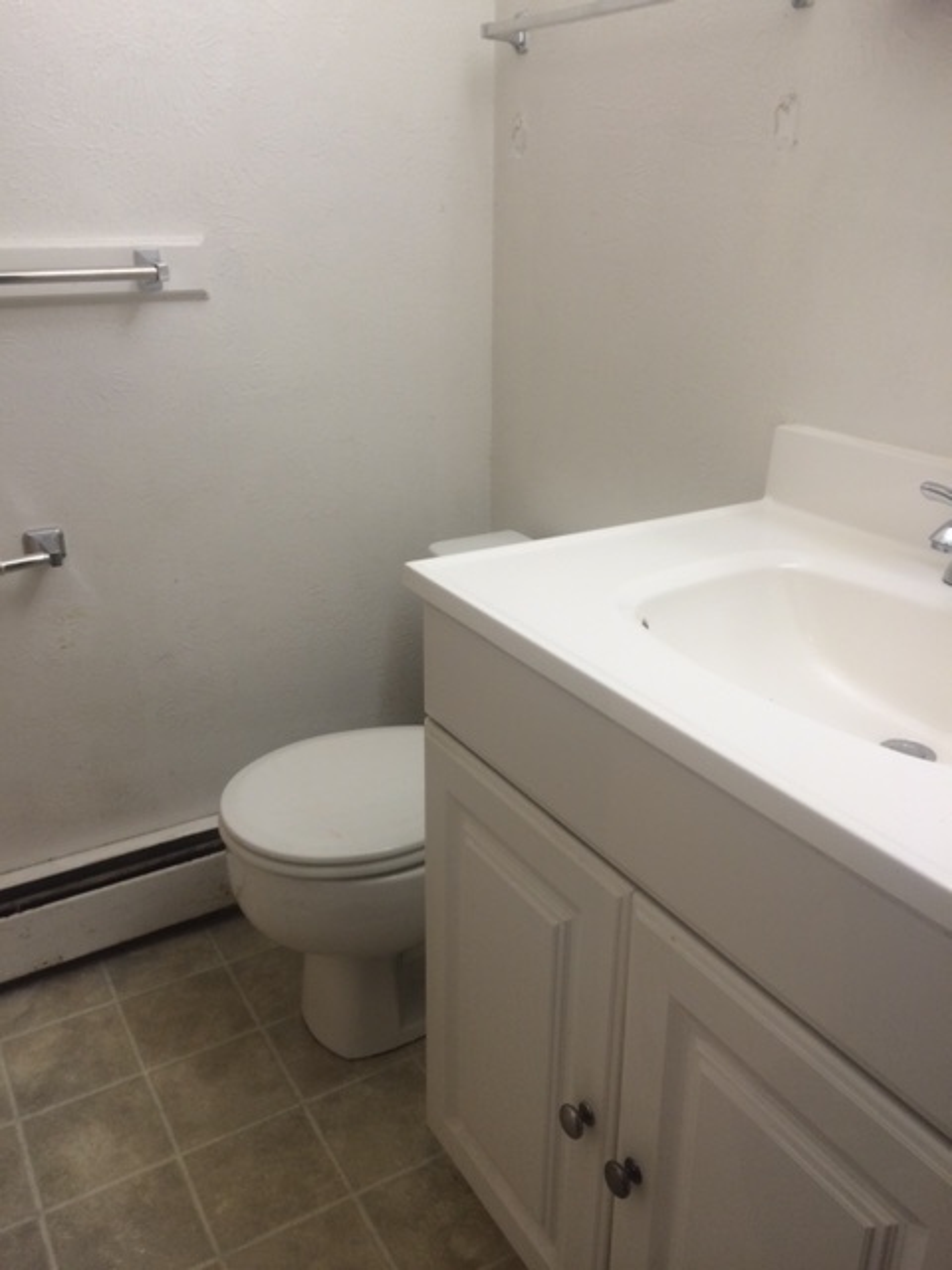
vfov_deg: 61.7
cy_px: 635
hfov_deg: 48.2
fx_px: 1063
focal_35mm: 29
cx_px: 476
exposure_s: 1/30
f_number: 2.2
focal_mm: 4.15
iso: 64
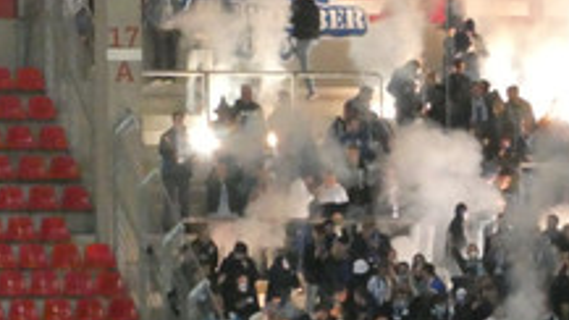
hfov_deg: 3.4
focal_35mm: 642
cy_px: 310
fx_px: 9685
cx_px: 784
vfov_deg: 1.9
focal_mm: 35.8
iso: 1600
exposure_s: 1/60
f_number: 5.6
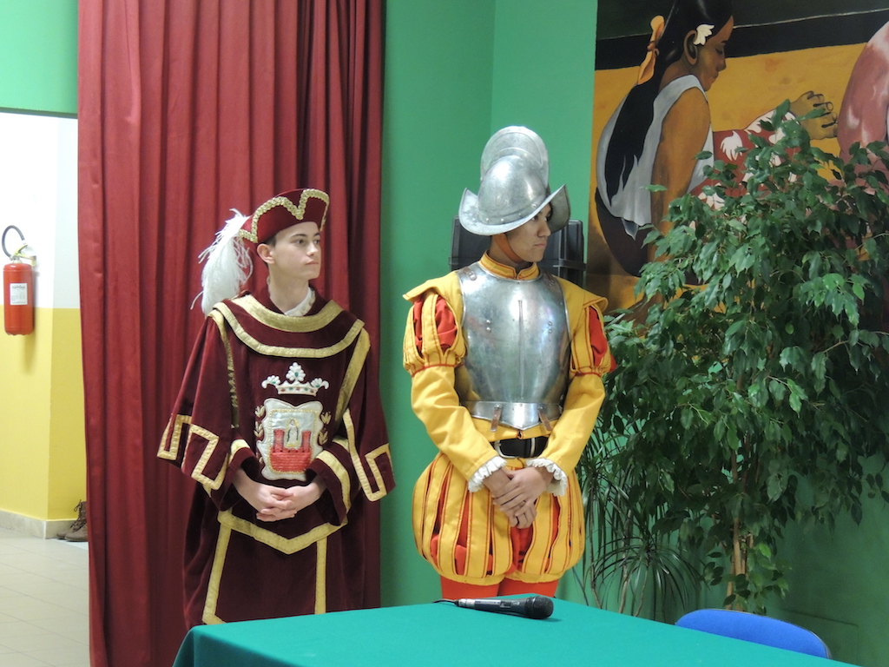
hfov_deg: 26.0
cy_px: 334
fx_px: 1926
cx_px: 444
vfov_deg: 19.6
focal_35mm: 75
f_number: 3.9
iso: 800
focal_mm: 13.3
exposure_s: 1/10
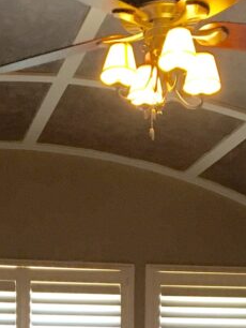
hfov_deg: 15.2
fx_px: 918
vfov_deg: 18.6
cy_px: 441
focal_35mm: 97
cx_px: 50
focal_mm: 4.15
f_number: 2.2
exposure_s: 1/30
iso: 160
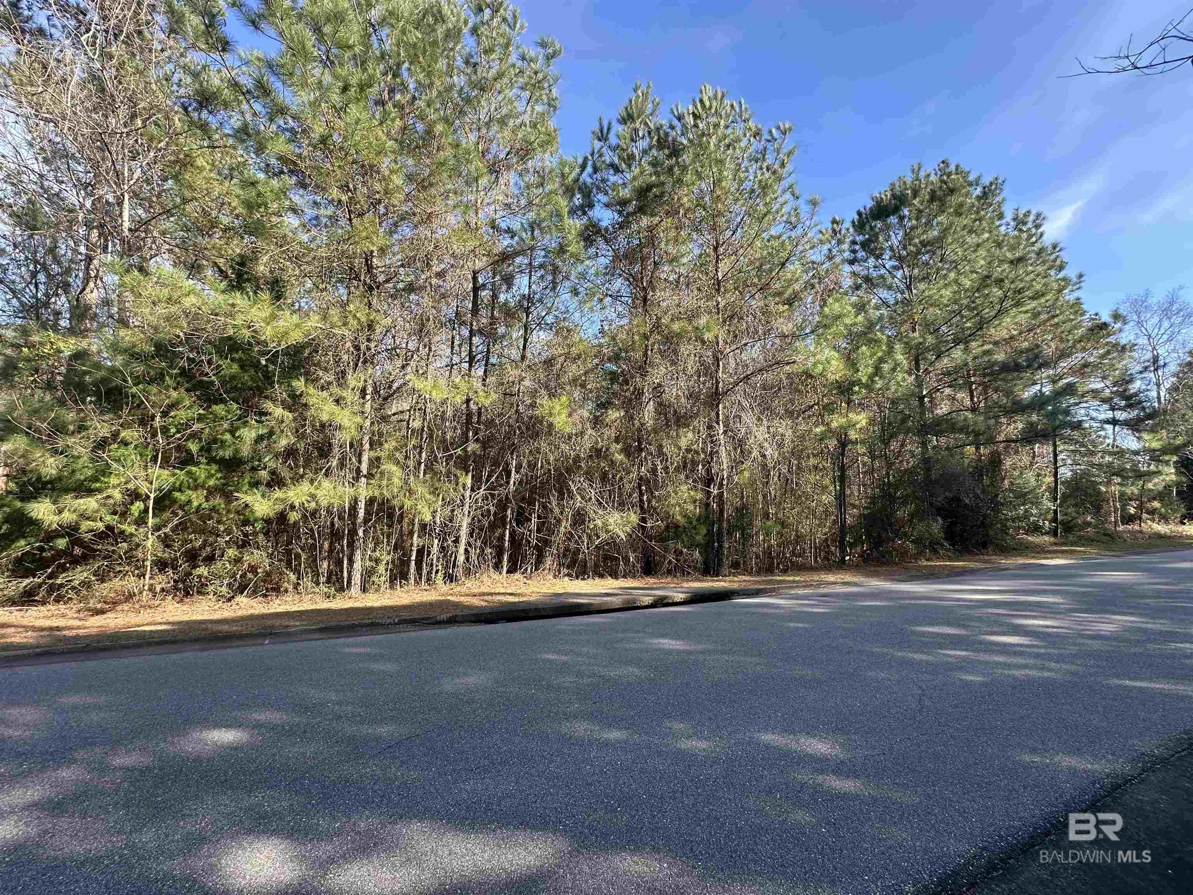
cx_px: 596
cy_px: 448
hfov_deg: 102.1
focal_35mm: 14
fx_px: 482
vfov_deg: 85.7
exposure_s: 1/321
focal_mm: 2.22
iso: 40
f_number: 2.2
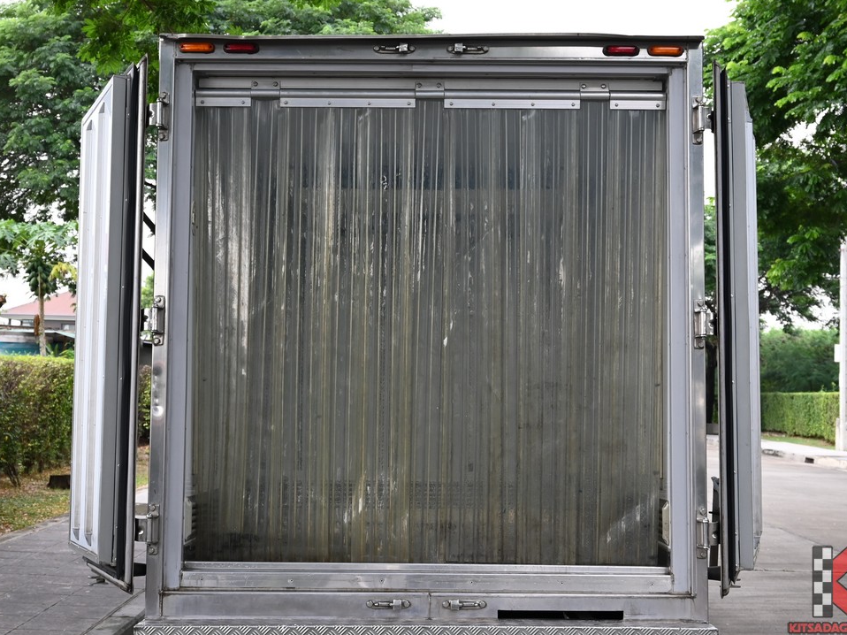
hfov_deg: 36.2
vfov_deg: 27.5
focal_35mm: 53
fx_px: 1297
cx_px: 419
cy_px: 317
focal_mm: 32
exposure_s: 1/125
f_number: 5.6
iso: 320
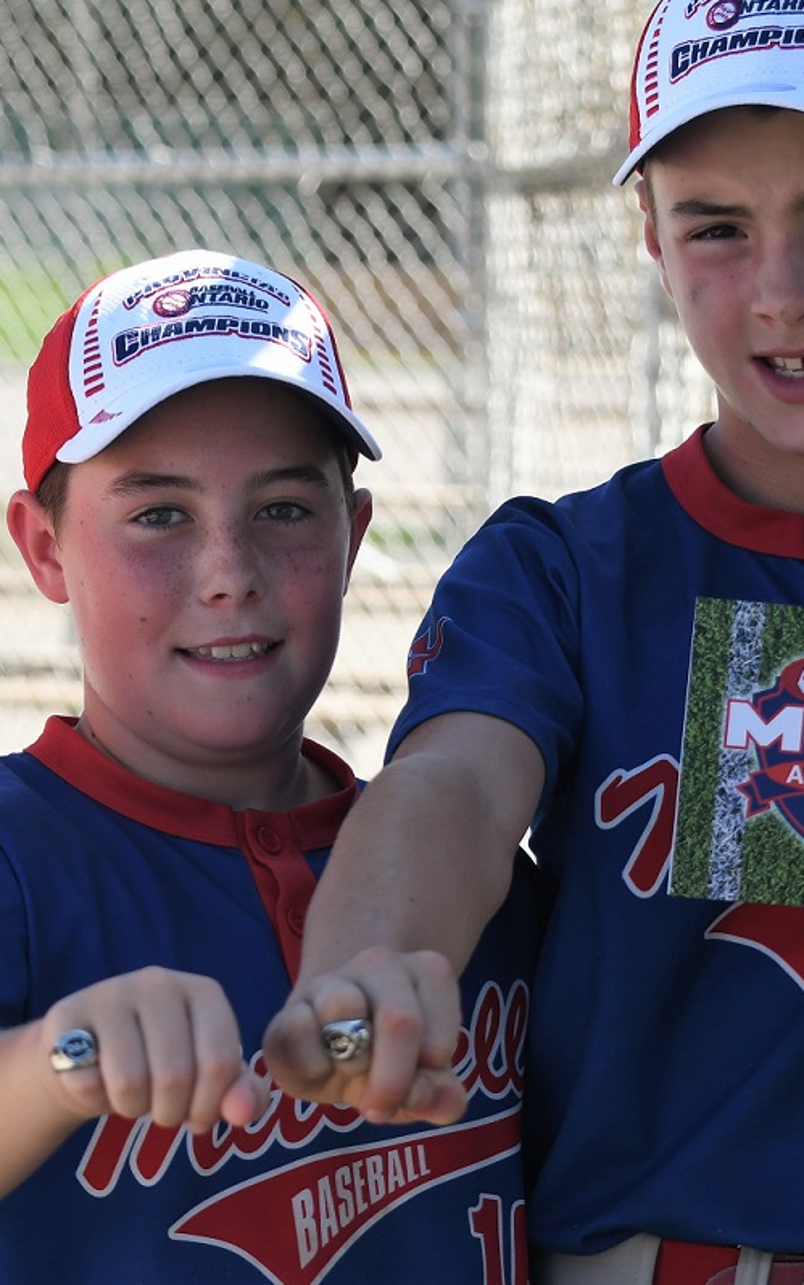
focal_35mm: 161
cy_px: 642
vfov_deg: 13.0
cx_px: 216
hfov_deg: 8.1
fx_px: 5642
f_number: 5
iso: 400
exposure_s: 1/1000
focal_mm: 70
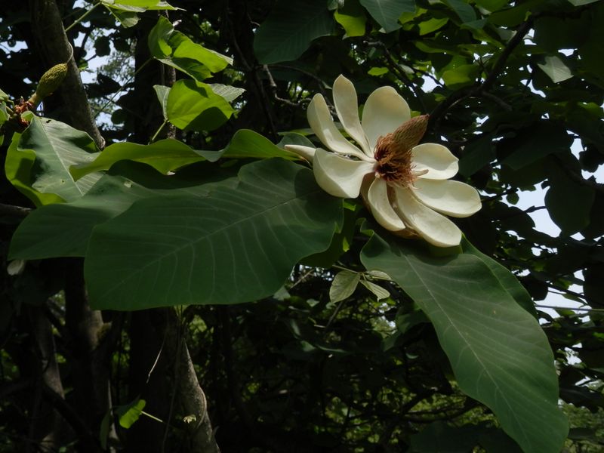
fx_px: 942
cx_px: 302
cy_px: 226
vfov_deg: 27.0
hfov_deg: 35.5
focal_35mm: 54
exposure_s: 1/500
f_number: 4.1
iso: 80
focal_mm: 9.8
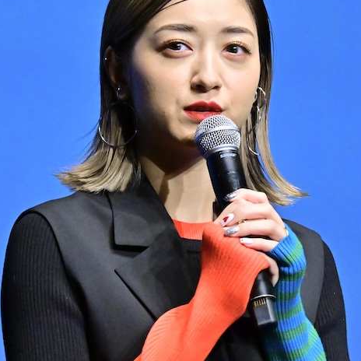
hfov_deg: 3.2
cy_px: 197
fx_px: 6478
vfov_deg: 3.2
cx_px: 199
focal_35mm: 549
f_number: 7.1
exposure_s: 1/250
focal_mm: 200
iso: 4000
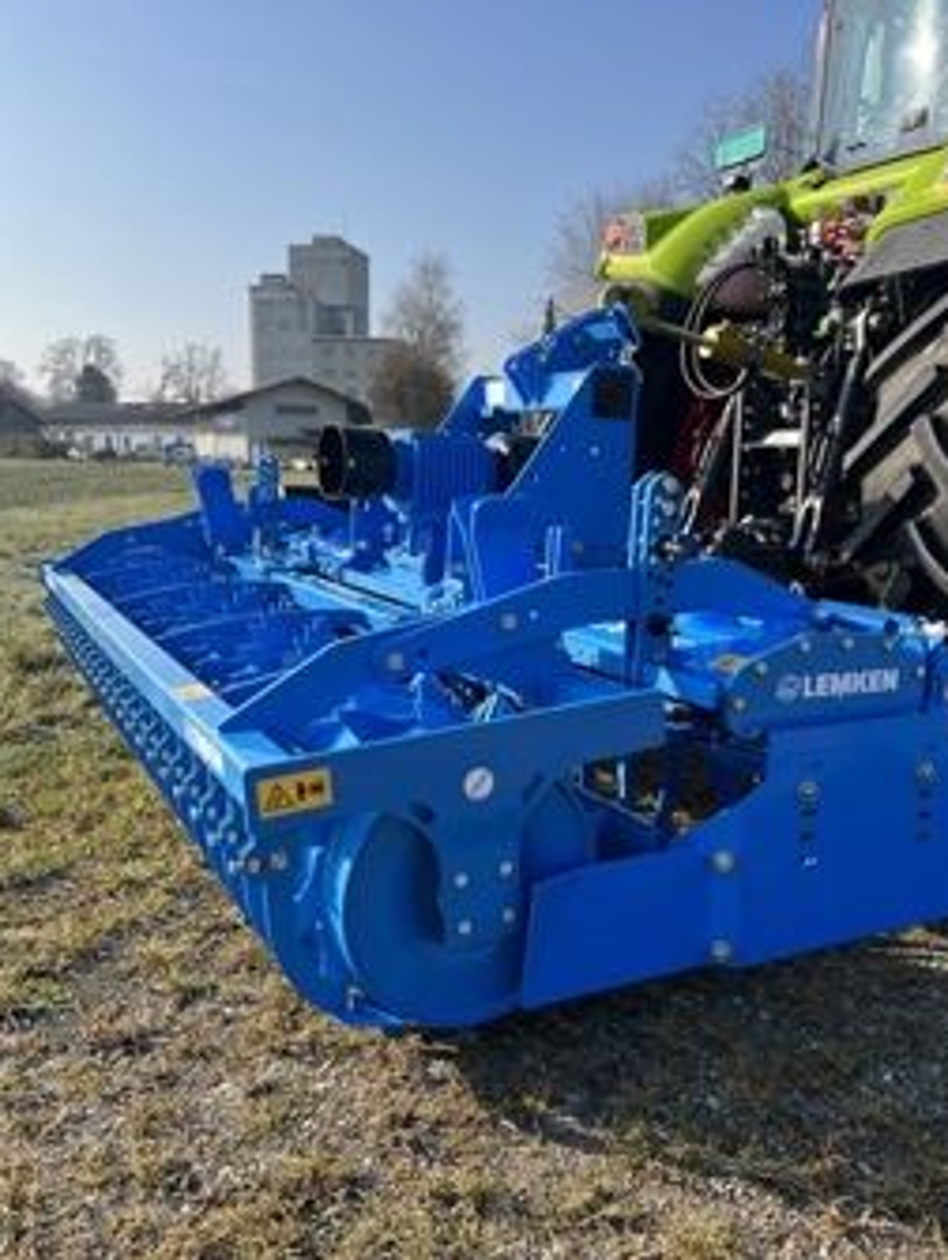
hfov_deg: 45.4
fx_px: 1130
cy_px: 632
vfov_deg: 58.3
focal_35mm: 31
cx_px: 545
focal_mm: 5.7
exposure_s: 1/2457
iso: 50
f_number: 1.5
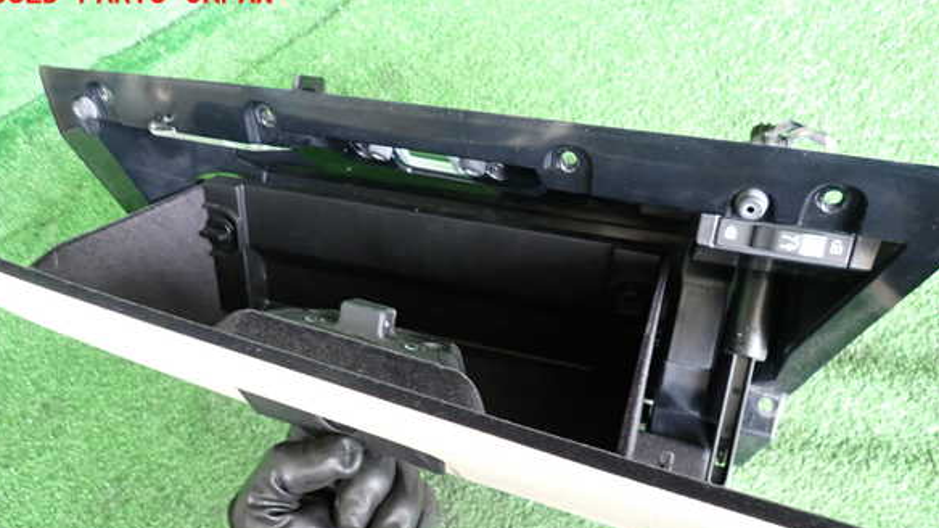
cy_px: 335
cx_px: 463
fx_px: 697
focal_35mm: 28
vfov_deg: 41.1
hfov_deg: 67.9
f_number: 2
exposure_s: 1/30
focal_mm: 4.5
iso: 320
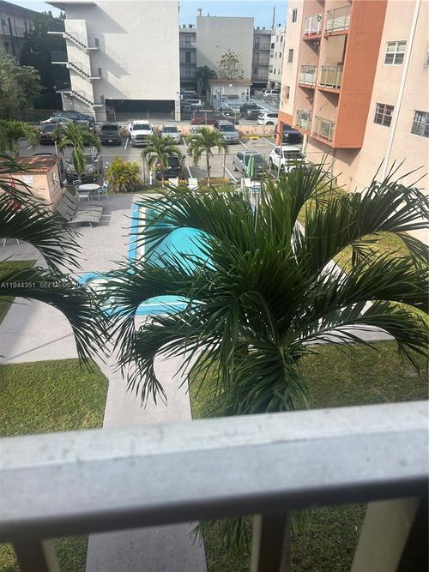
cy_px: 286
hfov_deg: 53.0
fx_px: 430
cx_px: 214
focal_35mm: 26
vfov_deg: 67.3
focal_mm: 5.7
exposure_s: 1/2208
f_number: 1.5
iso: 50
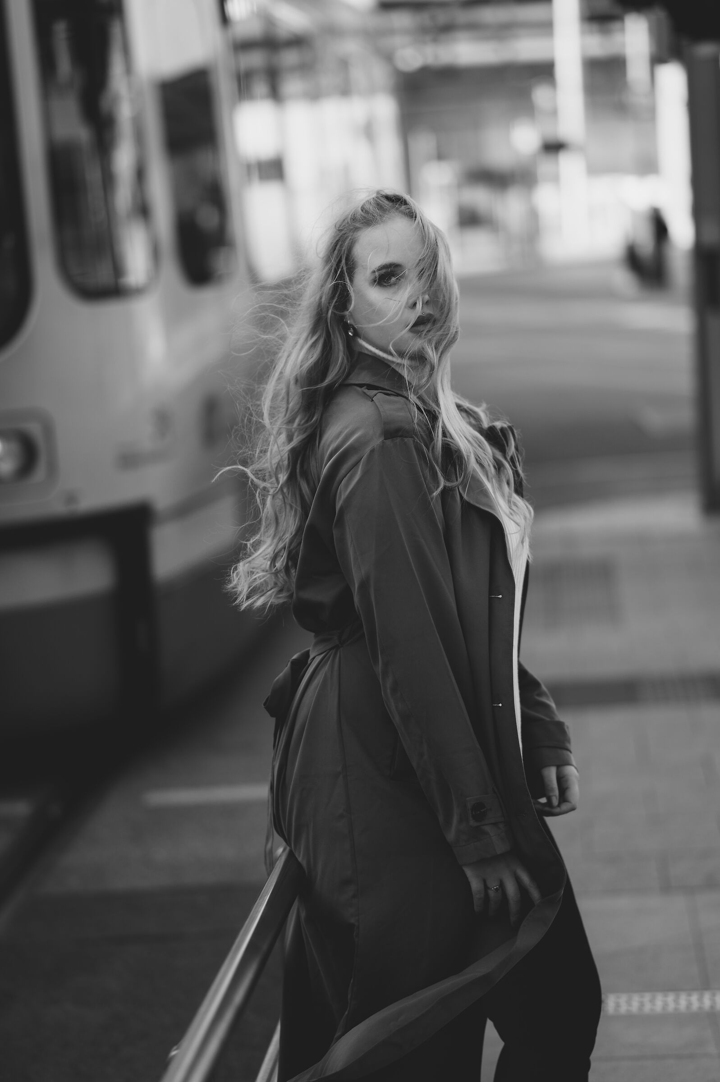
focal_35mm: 85
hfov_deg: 16.1
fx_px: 2553
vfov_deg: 23.9
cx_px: 360
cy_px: 541
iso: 100
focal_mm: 85
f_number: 1.8
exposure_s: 1/1000
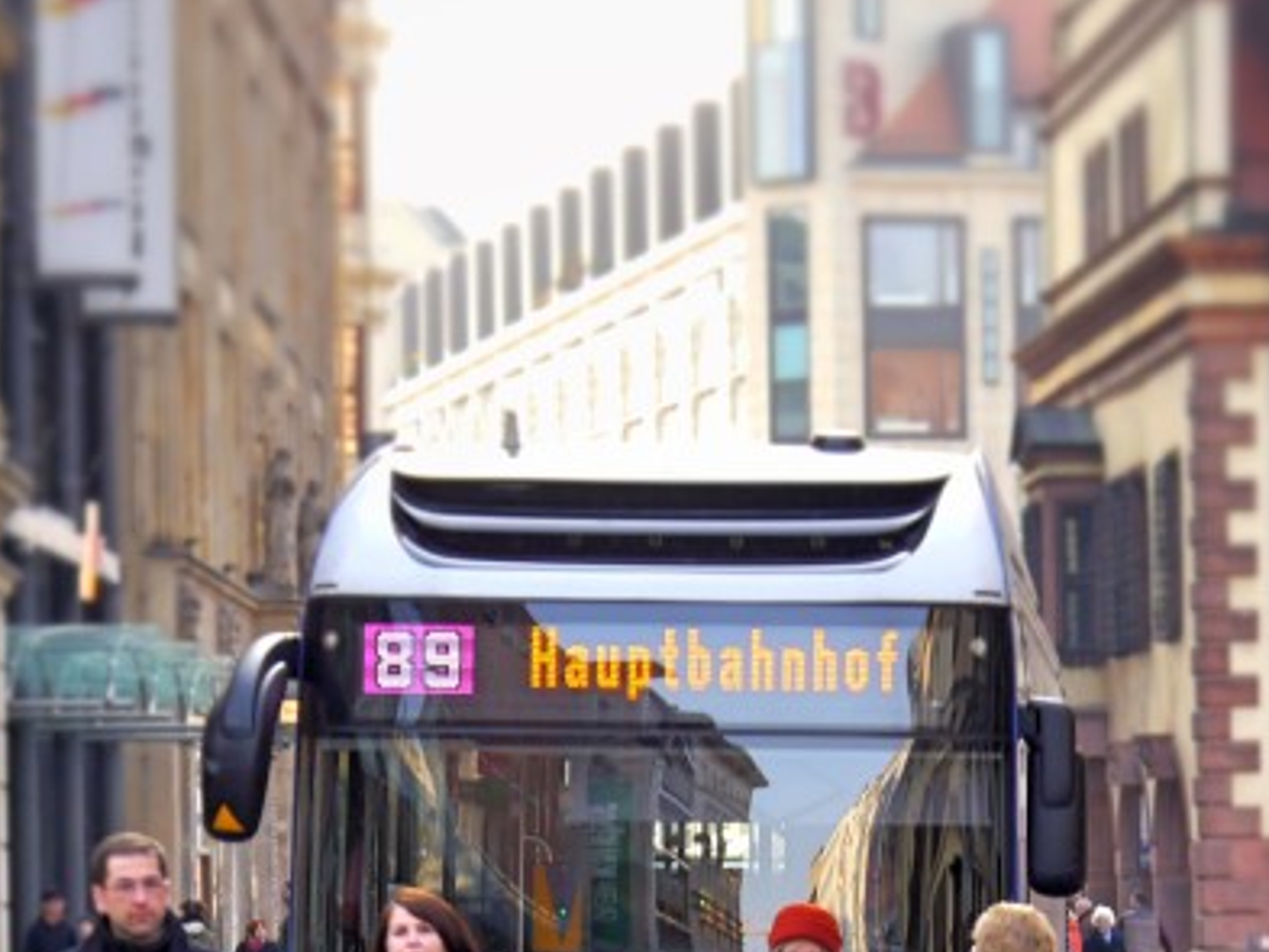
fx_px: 6491
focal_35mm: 177
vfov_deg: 8.3
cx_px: 882
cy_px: 971
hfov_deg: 11.2
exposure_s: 1/80
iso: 160
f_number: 5.2
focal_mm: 34
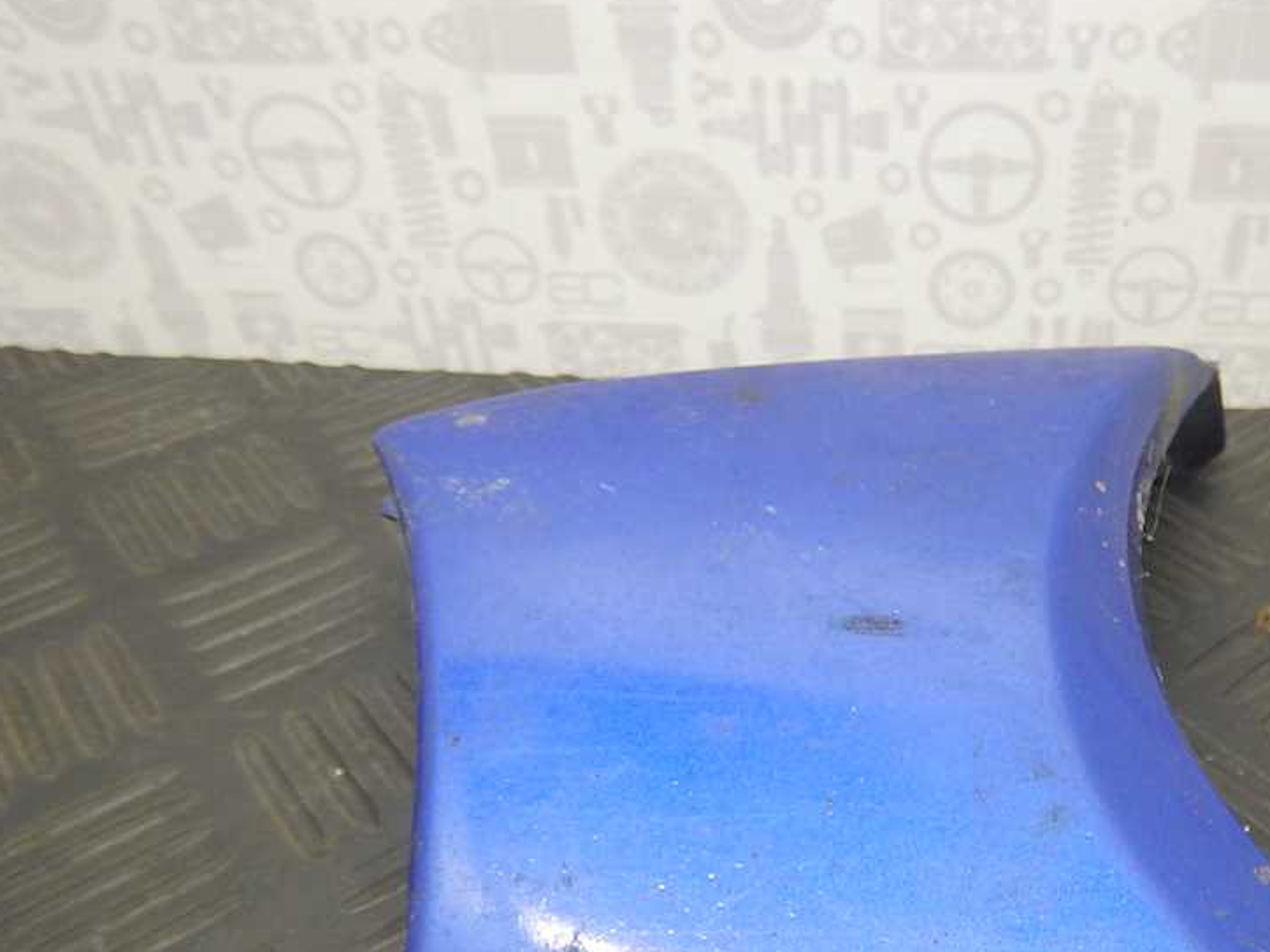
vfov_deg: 41.5
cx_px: 861
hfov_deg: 52.8
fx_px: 1247
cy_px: 592
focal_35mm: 34
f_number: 2.8
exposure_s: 1/30
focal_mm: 4.3
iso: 280
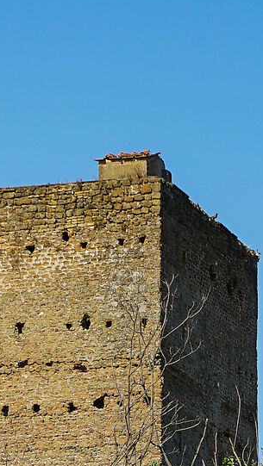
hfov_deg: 4.4
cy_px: 485
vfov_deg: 7.8
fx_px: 3391
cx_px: 268
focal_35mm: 274
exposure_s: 1/100
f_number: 9
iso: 100
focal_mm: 59
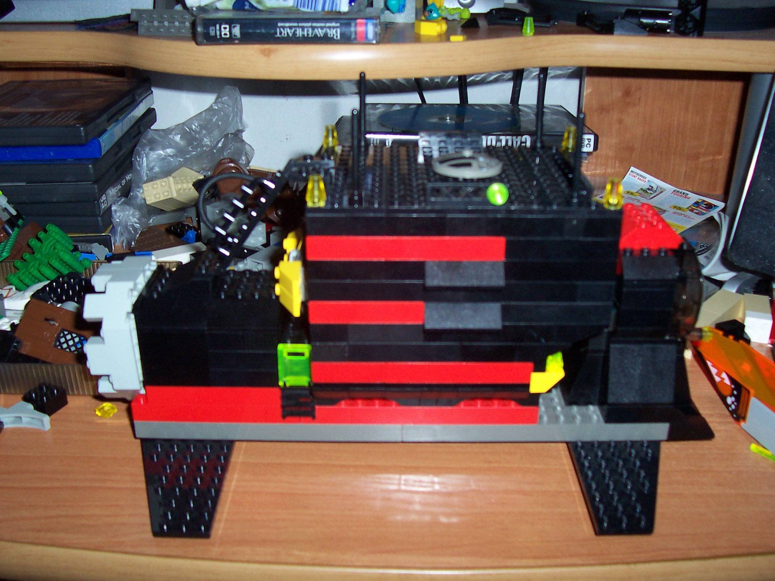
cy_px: 290
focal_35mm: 37
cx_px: 388
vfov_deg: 38.7
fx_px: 828
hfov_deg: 50.1
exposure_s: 1/60
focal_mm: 5.6
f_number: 2.8
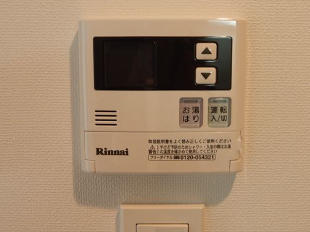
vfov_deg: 37.6
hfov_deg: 49.0
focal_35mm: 38
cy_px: 98
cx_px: 159
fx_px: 340
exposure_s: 1/30
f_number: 4
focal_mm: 5.4
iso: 280
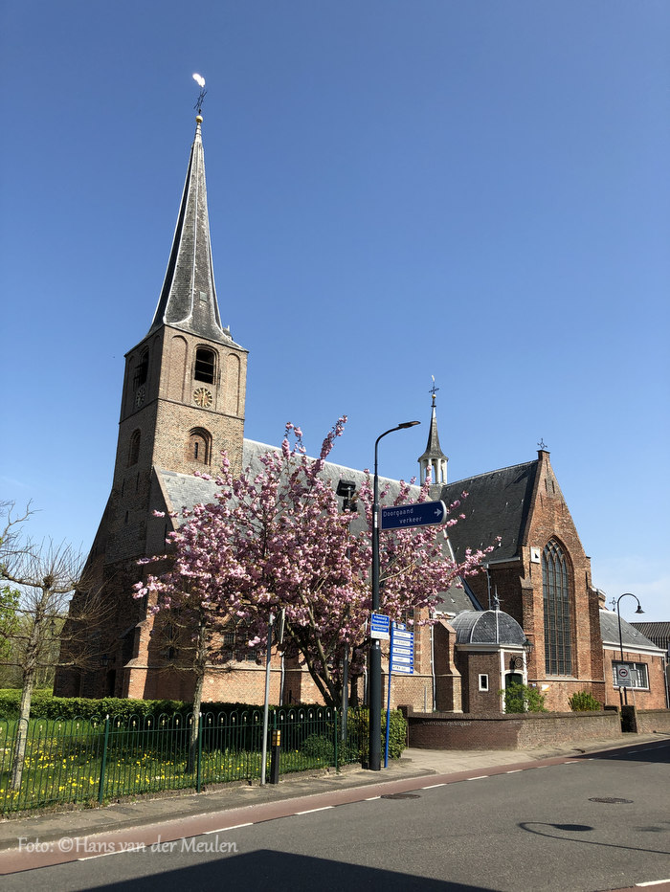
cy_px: 446
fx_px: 722
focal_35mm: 28
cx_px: 335
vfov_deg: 63.4
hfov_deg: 49.8
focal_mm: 3.99
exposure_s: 1/1621
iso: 20
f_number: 1.8
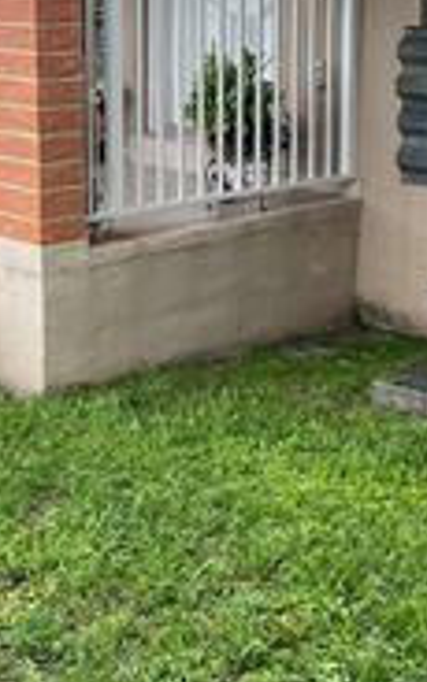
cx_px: 126
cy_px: 191
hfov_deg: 17.3
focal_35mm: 75
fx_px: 1396
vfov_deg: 27.2
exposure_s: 1/1114
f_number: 1.6
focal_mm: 4.2
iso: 32
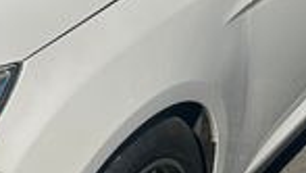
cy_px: 8
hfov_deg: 16.0
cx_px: -77
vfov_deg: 9.4
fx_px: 1040
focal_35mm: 128
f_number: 1.78
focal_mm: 6.86
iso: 80
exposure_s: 1/8929
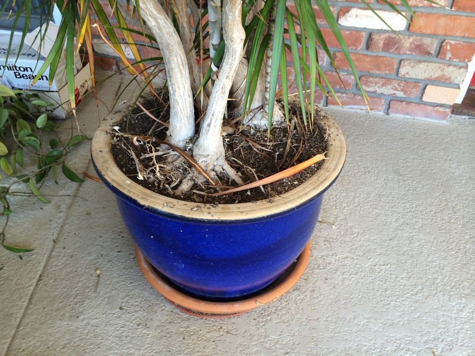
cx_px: 238
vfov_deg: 46.8
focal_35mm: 30
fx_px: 412
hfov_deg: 60.0
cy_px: 178
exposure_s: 1/60
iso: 40
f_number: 2.2
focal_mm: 4.12
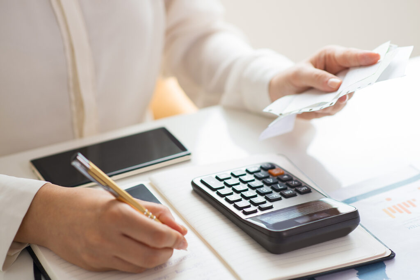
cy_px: 140
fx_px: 992
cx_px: 210
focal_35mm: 85
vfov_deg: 16.1
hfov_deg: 23.9
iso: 160
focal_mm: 85
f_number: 2.8
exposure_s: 1/500
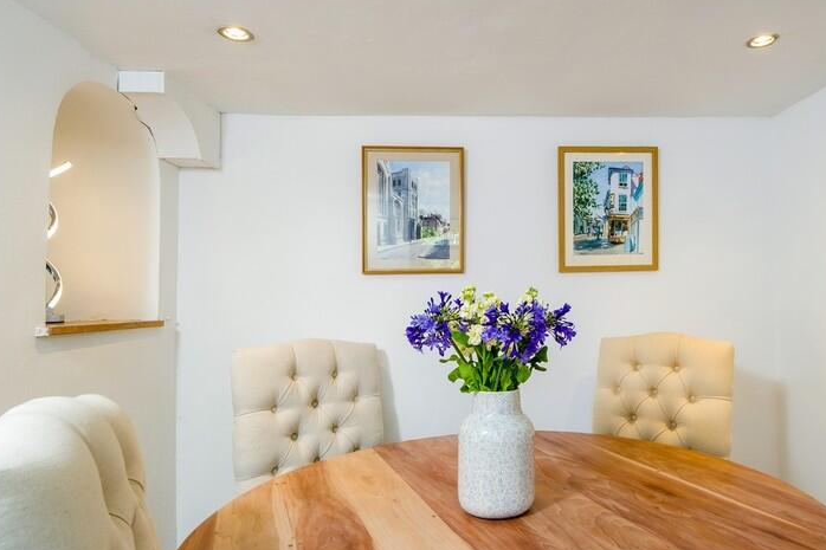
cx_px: 516
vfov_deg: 57.0
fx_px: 505
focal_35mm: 22
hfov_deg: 77.2
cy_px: 316
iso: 160
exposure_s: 1/8
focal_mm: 9.9
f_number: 7.1
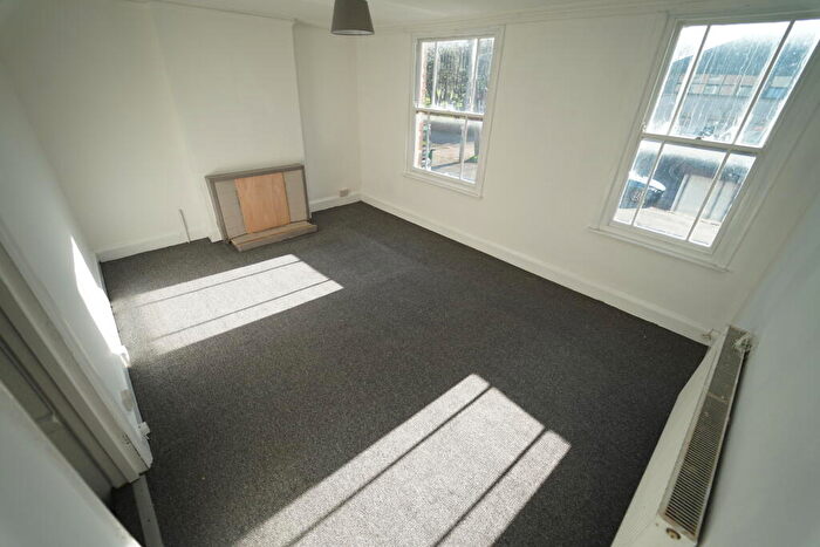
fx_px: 319
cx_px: 410
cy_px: 274
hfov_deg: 104.2
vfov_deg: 81.2
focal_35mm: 14
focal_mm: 14
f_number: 2.8
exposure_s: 1/400
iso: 100
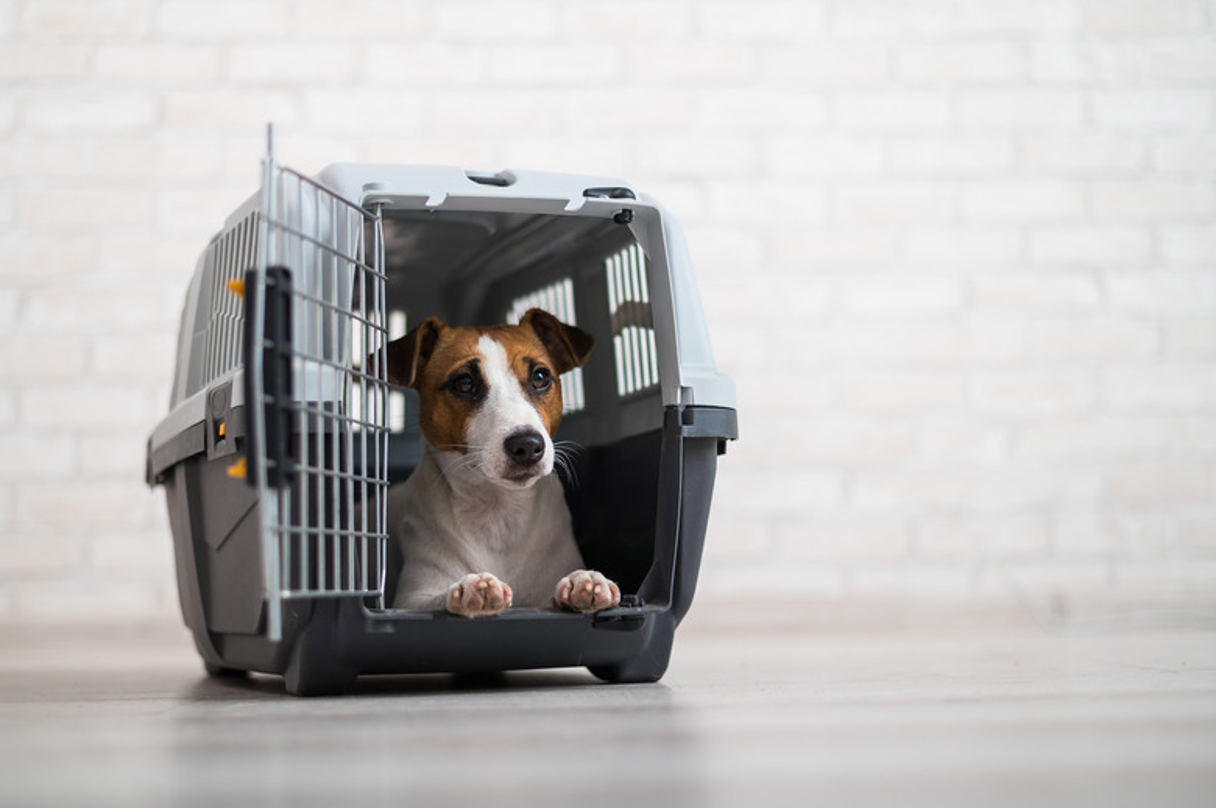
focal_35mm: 50
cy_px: 404
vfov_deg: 26.9
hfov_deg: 39.6
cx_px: 608
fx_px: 1687
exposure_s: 1/160
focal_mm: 50
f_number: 2.2
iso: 50
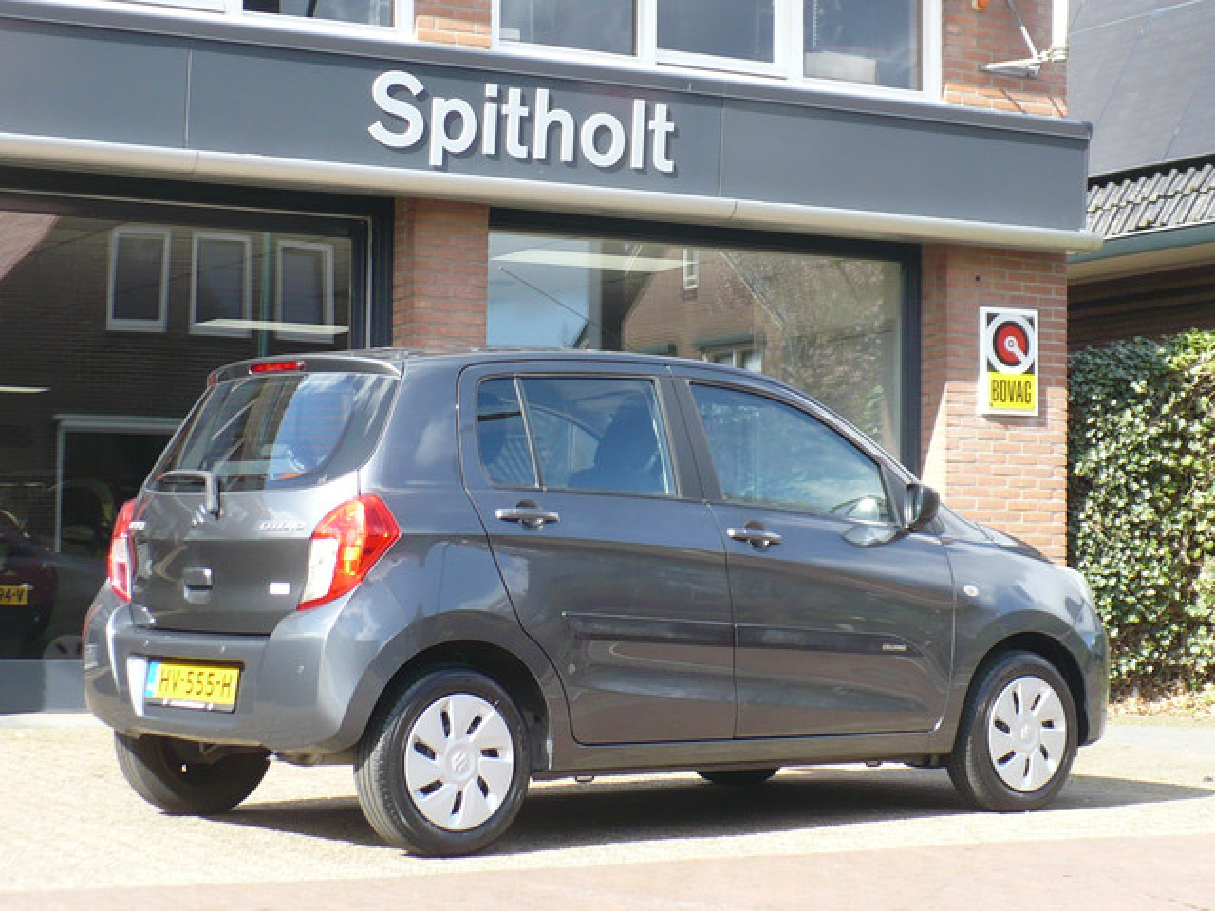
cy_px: 456
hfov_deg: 24.4
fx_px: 2808
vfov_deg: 18.4
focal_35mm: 80
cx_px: 608
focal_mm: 8.9
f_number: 3.1
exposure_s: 1/320
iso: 100
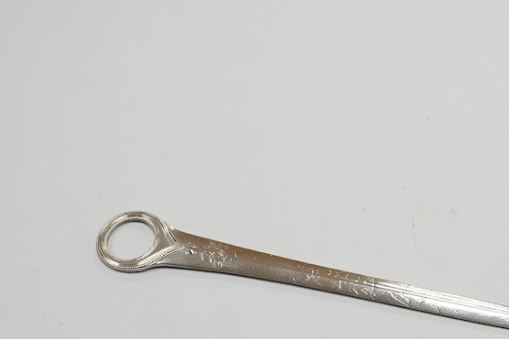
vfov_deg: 14.9
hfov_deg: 21.9
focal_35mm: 91
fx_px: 1287
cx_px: 454
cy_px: 301
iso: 2500
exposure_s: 1/400
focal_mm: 30
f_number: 9
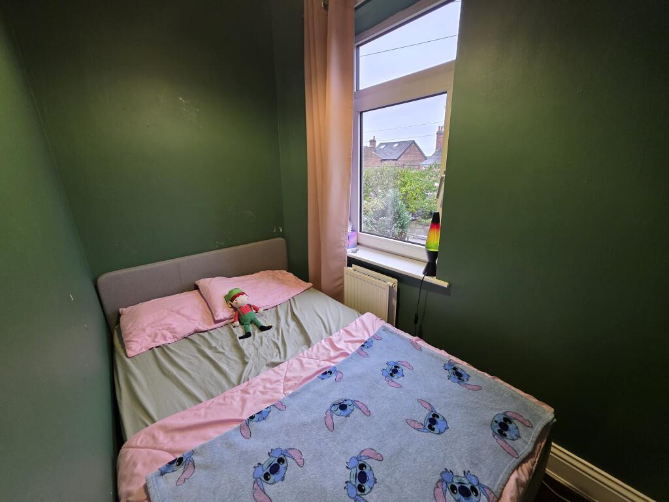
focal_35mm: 13
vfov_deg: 89.9
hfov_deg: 106.2
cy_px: 251
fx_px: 251
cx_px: 334
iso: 250
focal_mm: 2.2
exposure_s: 1/50
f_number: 1.9
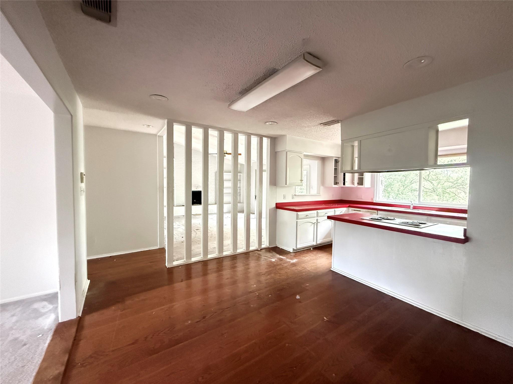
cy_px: 192
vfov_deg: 85.7
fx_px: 207
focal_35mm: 14
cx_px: 256
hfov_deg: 102.1
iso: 1250
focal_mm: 2.22
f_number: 2.2
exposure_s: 1/60
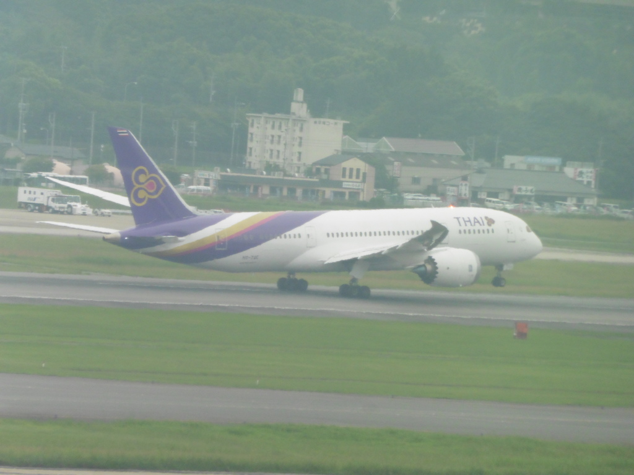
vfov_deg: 3.9
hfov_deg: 5.1
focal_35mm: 386
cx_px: 317
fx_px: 7070
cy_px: 238
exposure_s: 1/1000
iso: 400
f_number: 6.3
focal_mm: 68.9
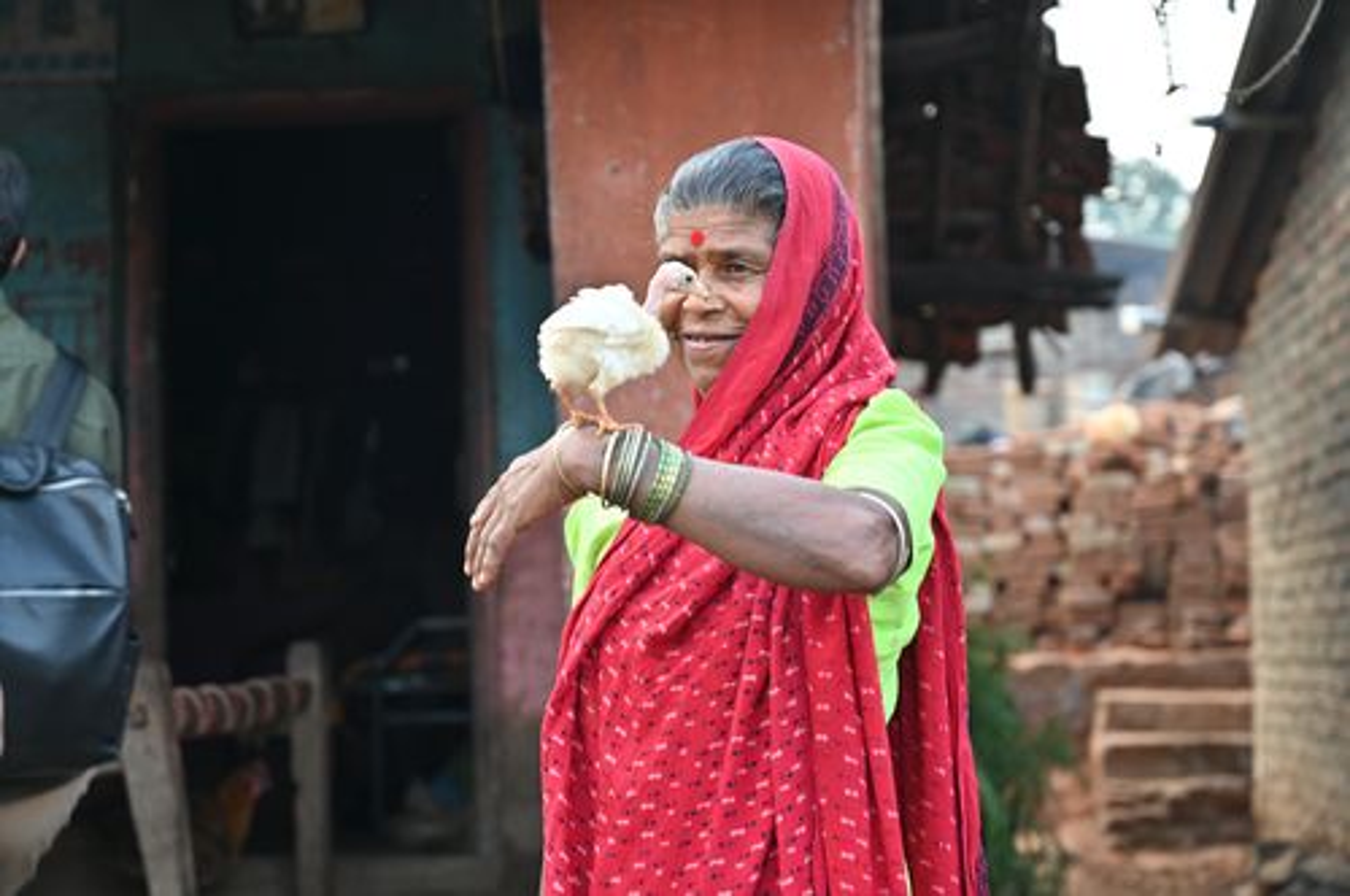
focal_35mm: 61
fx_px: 2285
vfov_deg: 22.2
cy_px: 448
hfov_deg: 32.9
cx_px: 675
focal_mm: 61
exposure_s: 1/60
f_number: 4
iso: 100
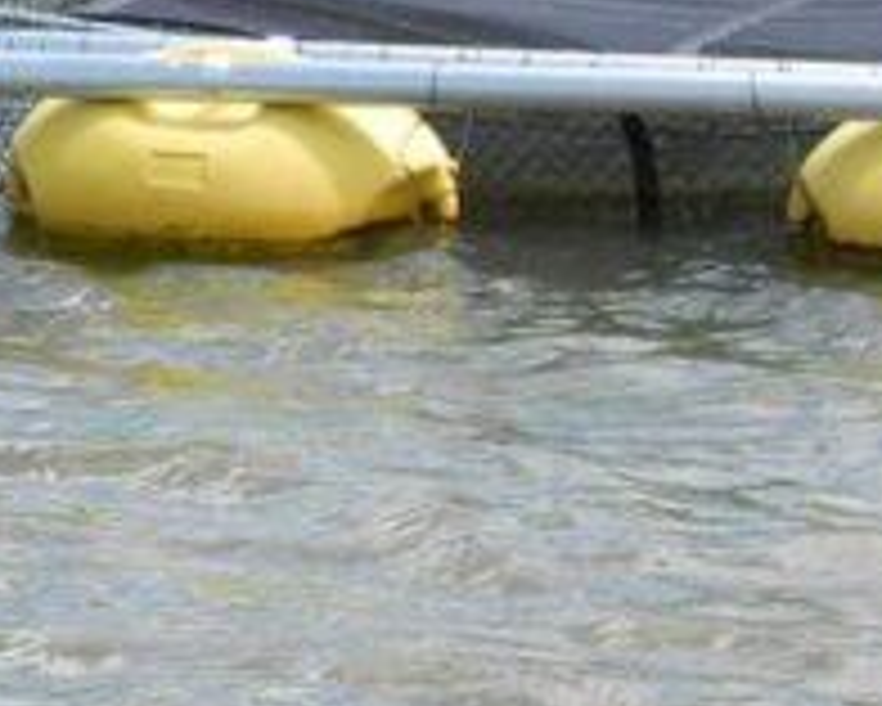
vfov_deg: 8.6
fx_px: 4675
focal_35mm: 179
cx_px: 1292
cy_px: 112
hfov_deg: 10.4
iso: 160
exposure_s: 1/500
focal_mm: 10.7
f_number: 4.6
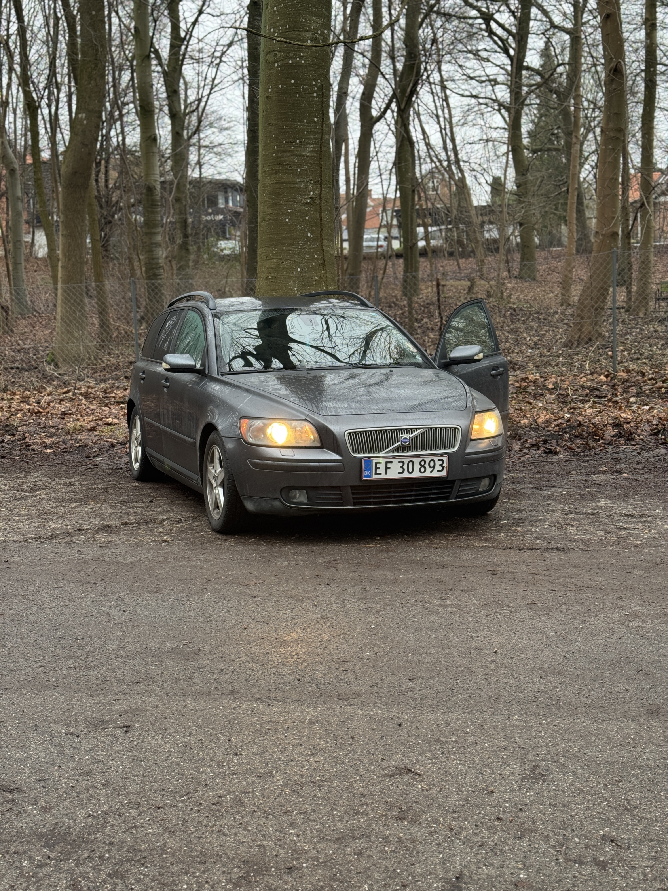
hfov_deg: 30.3
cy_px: 446
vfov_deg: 39.7
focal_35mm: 48
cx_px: 334
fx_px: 1235
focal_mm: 6.76
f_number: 1.78
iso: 100
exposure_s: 1/64
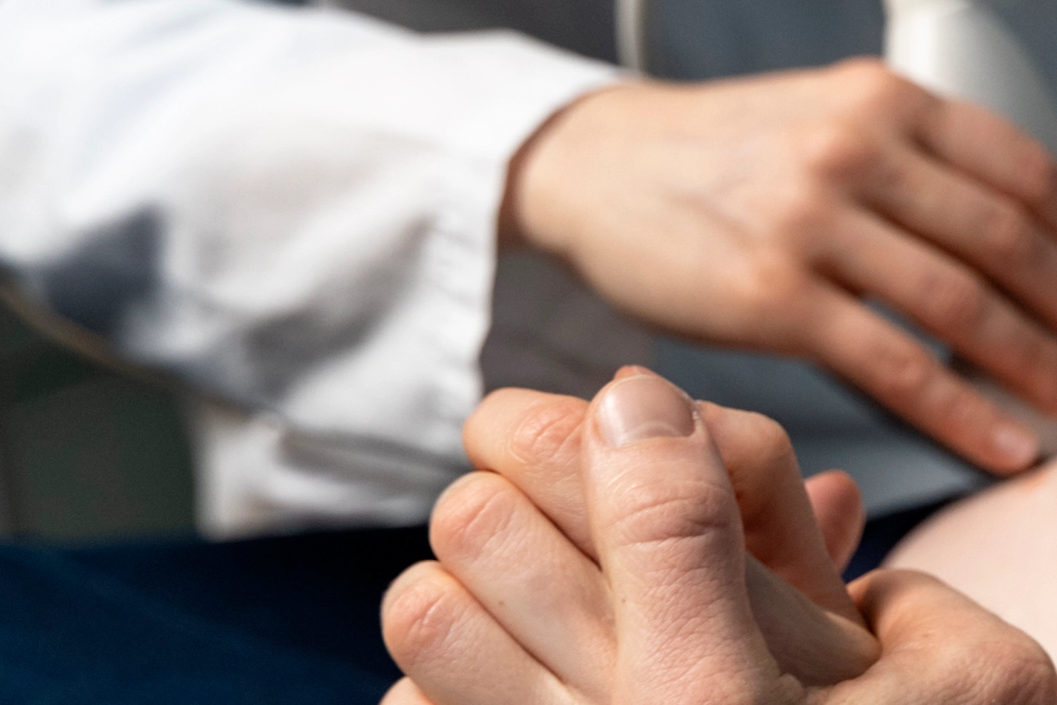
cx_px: 1480
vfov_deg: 8.7
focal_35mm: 158
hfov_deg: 12.5
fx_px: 4638
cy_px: 638
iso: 640
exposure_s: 1/100
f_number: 3.5
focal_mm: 39
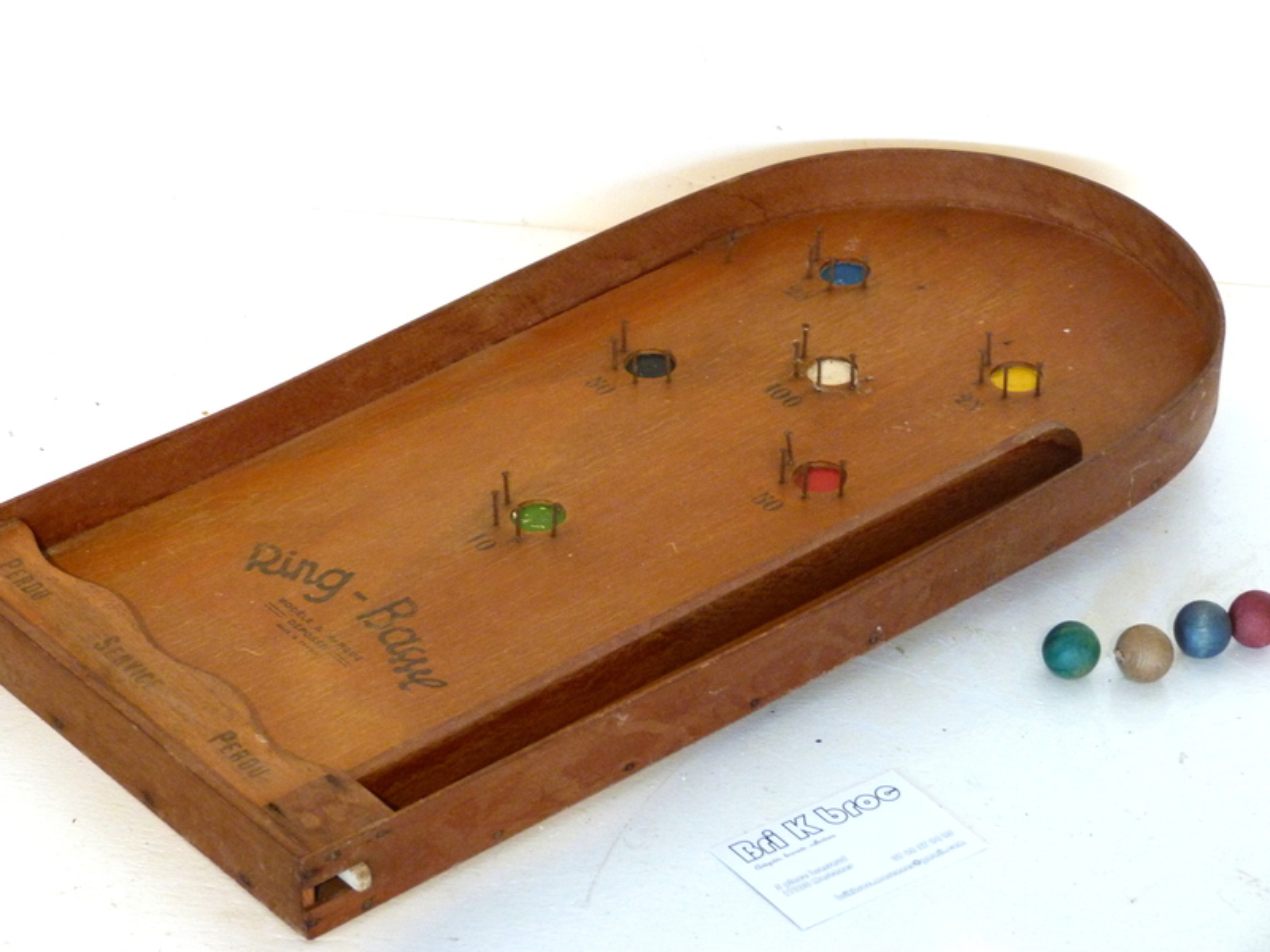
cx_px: 635
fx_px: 4329
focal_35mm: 118
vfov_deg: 12.6
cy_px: 476
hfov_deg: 16.7
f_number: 3.5
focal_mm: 21.2
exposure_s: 1/20
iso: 400
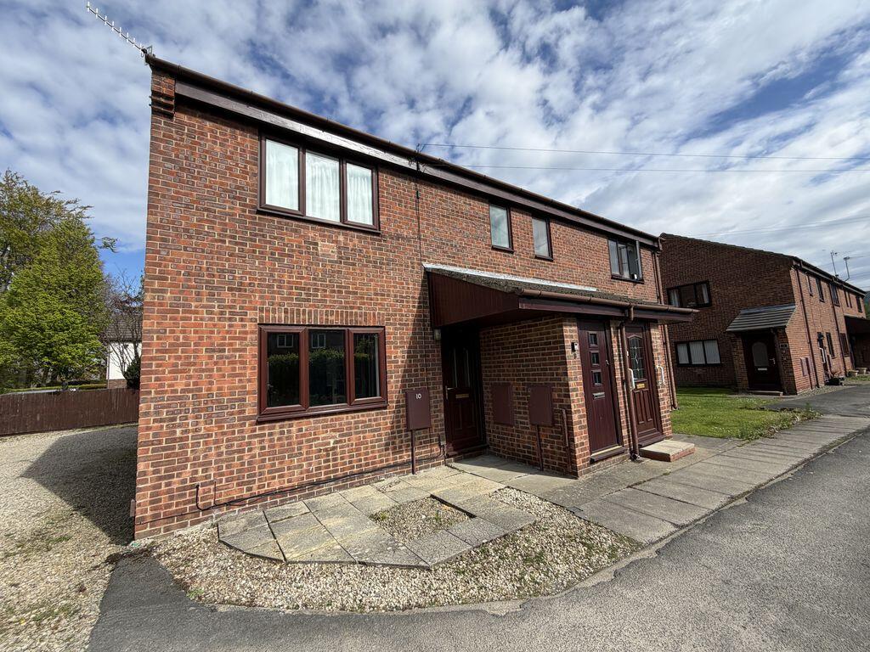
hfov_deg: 102.1
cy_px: 326
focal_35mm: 14
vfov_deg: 85.7
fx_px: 352
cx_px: 435
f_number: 2.2
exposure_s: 1/809
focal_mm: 2.22
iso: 20
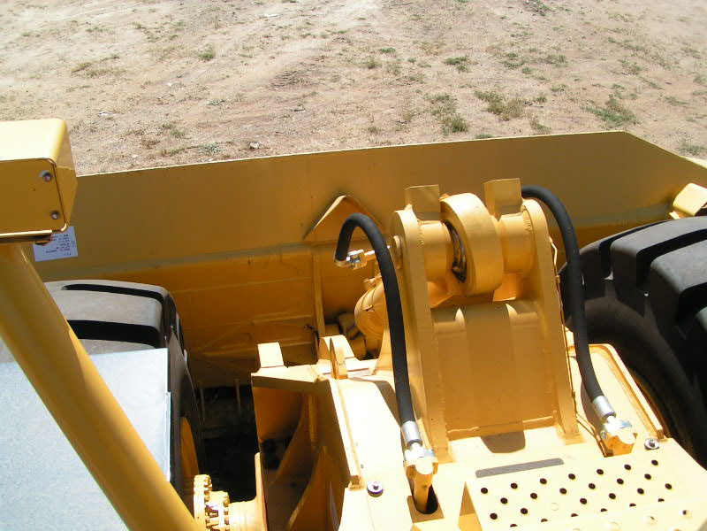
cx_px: 354
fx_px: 776
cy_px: 266
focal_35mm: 38
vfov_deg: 37.7
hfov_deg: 49.0
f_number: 5.6
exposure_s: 1/400
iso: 50
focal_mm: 5.8
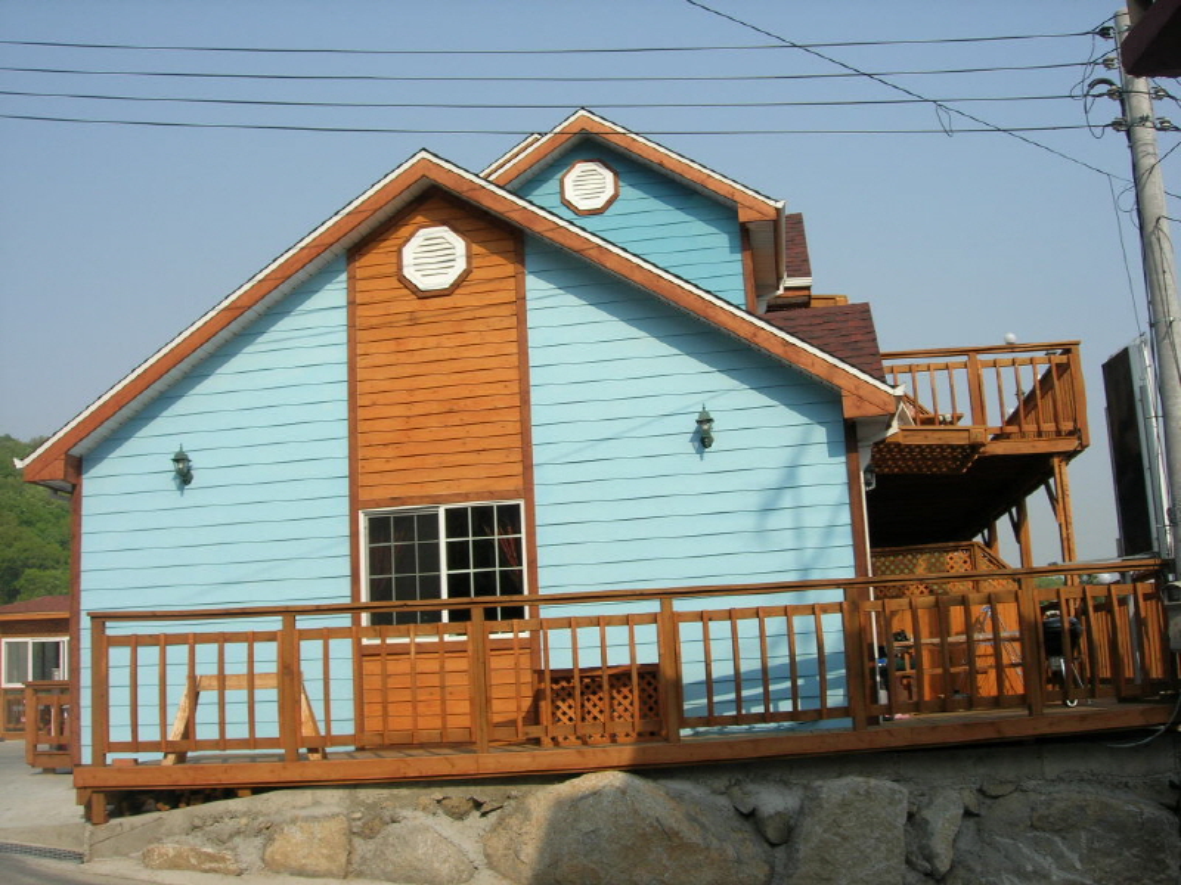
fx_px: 1296
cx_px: 590
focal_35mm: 38
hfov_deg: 49.0
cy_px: 442
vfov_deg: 37.7
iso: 64
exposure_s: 1/587
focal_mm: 7.8
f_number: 4.8
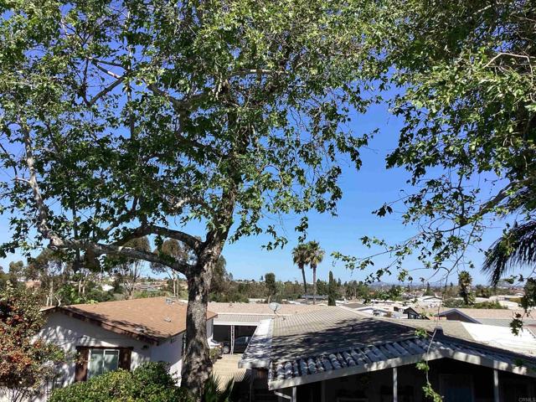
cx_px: 268
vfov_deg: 45.4
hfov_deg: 58.4
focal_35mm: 31
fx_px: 480
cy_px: 201
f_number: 2.4
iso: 25
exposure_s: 1/1235
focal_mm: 3.3
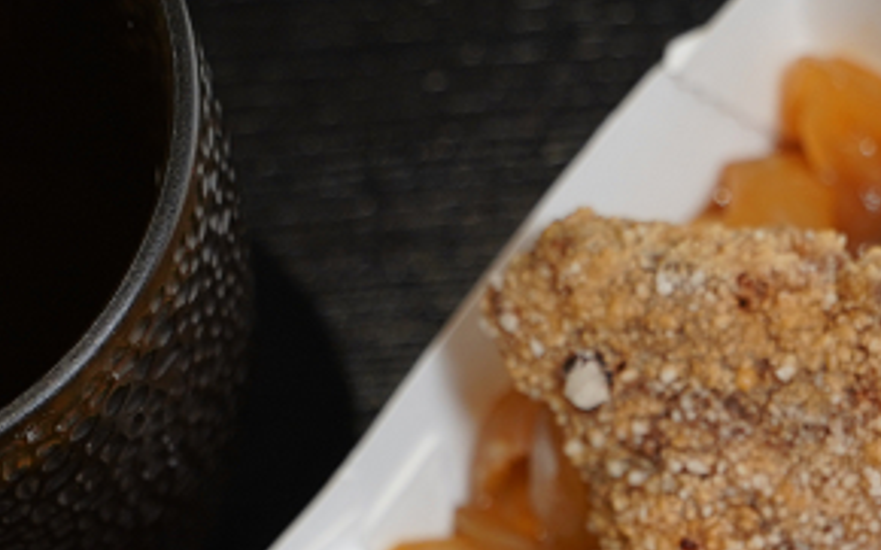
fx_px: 3744
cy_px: 1158
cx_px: 848
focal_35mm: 156
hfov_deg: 13.3
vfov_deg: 8.0
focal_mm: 37
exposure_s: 1/60
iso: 200
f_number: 4
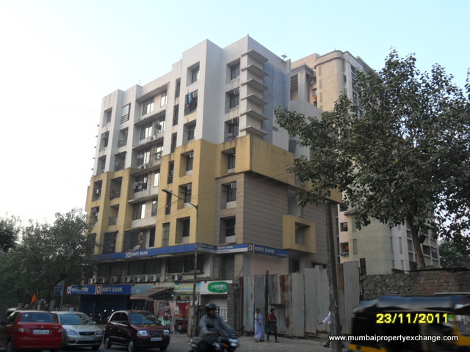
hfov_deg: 56.8
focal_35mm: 32
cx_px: 235
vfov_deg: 44.2
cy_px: 176
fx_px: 434
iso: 100
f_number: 3.7
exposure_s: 1/60
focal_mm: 5.7
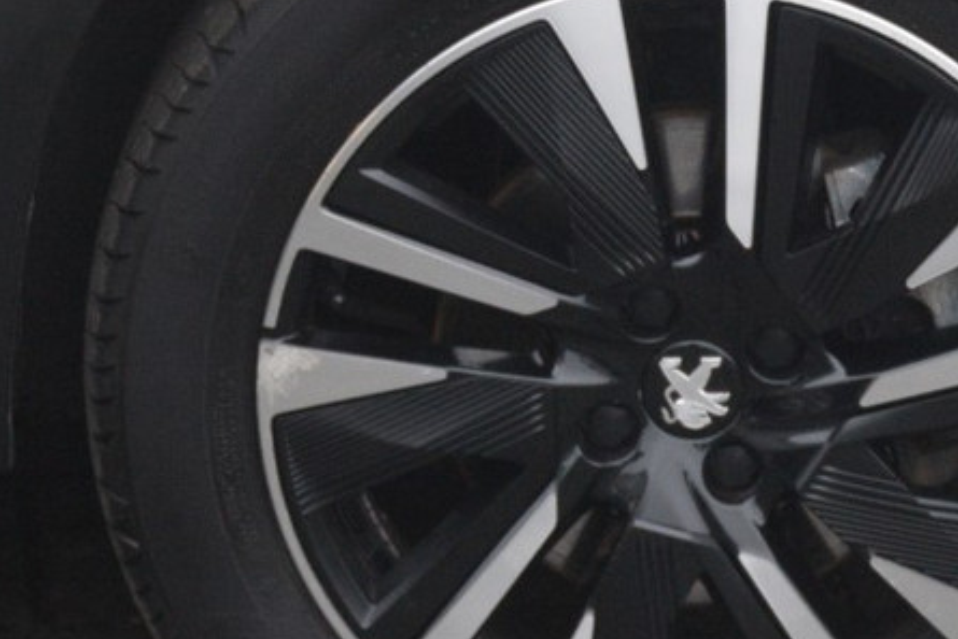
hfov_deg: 7.6
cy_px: 264
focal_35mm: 269
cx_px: 756
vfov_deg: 5.1
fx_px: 7160
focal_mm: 78
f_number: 5.6
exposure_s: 1/125
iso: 3600
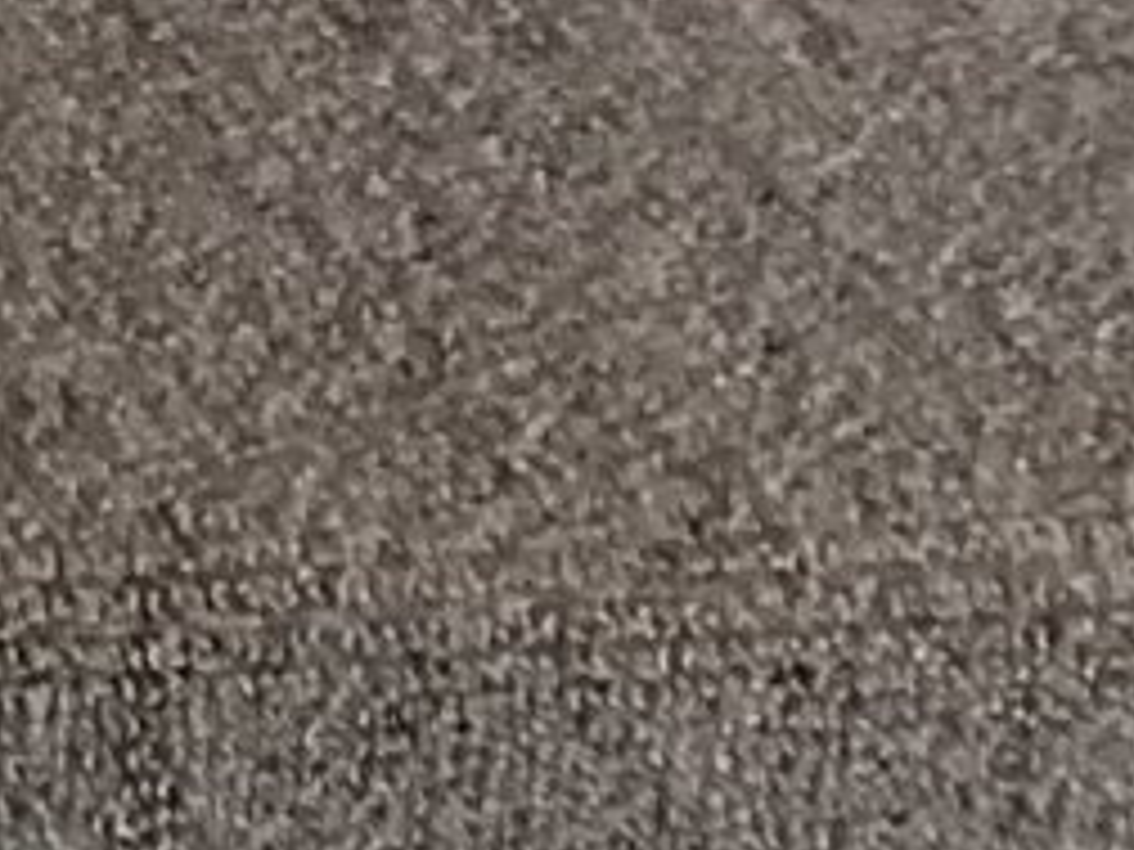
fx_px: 6093
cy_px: -1338
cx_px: -2077
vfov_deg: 7.4
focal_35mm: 186
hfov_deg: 9.0
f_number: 2.4
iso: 320
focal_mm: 3.3
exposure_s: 1/60
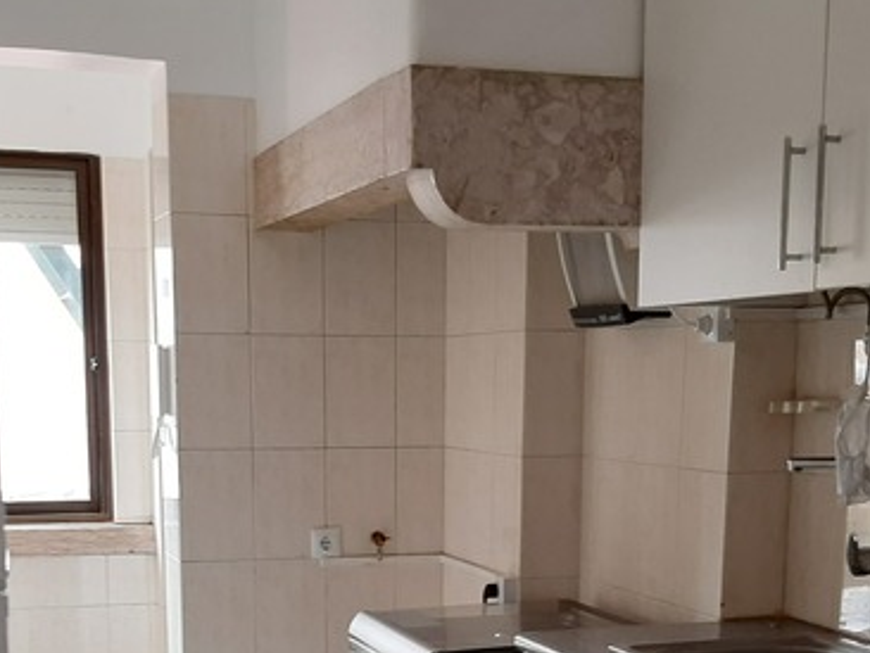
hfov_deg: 32.7
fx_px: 1484
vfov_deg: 23.8
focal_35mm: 59
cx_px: 428
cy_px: 651
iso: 50
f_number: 1.7
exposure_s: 1/50
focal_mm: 3.93
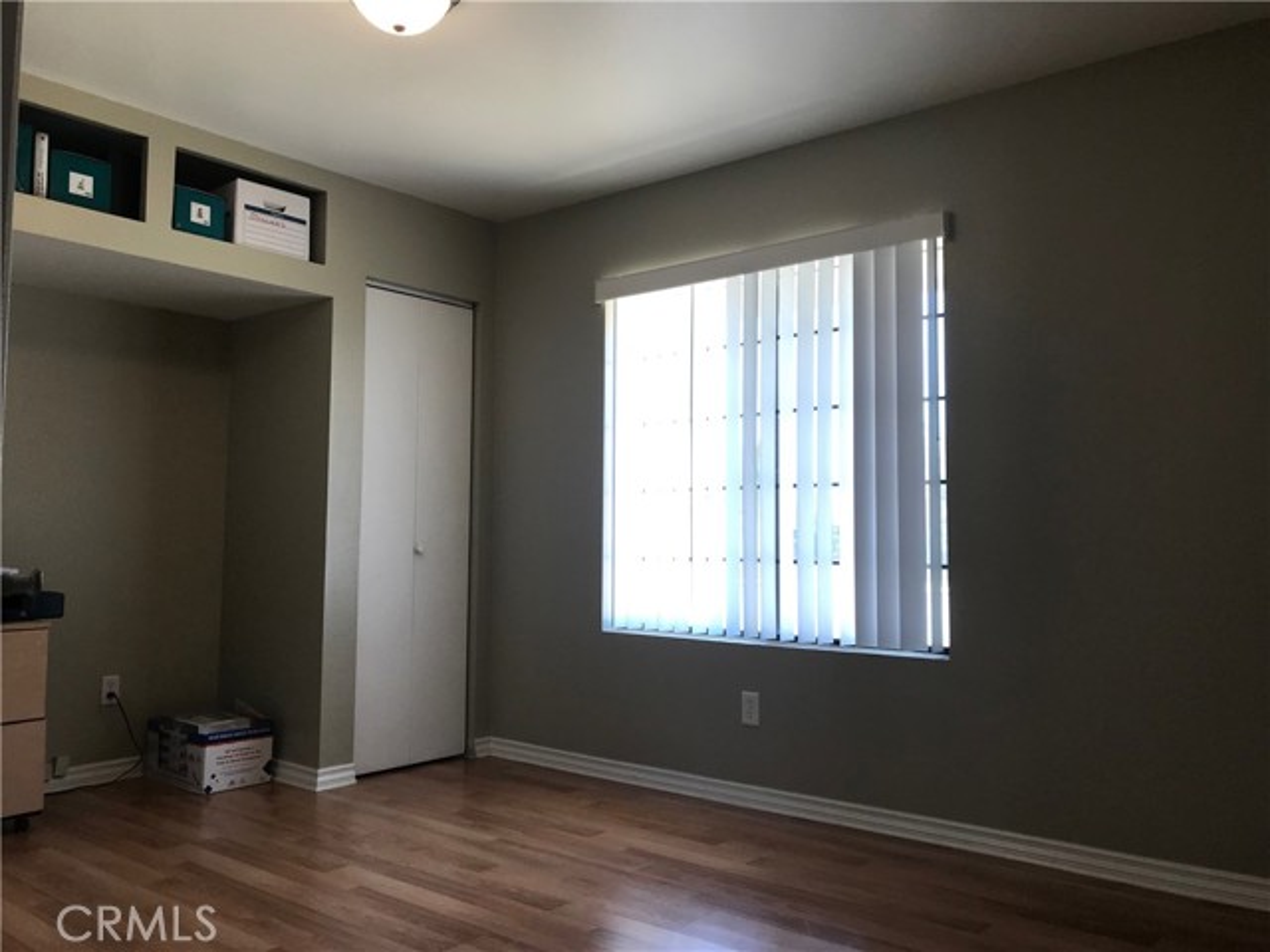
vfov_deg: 49.7
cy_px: 476
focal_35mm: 28
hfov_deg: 63.4
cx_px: 635
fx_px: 1027
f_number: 1.8
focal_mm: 3.99
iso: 32
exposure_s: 1/120
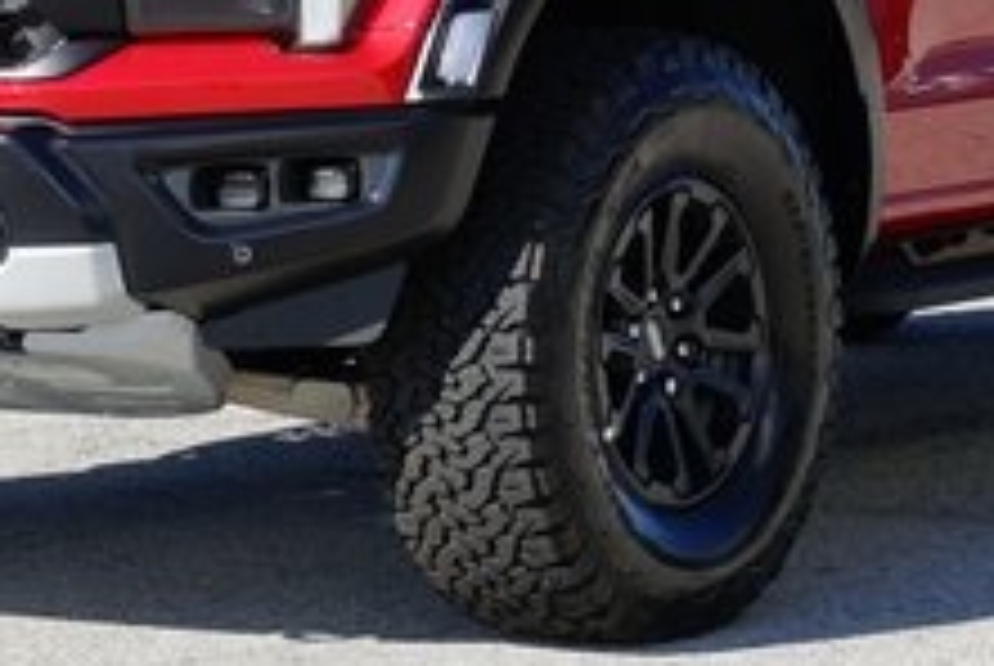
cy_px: -128
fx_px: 5917
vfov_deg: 6.4
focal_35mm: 214
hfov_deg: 9.6
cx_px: 571
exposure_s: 1/100
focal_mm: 74
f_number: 11
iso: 100
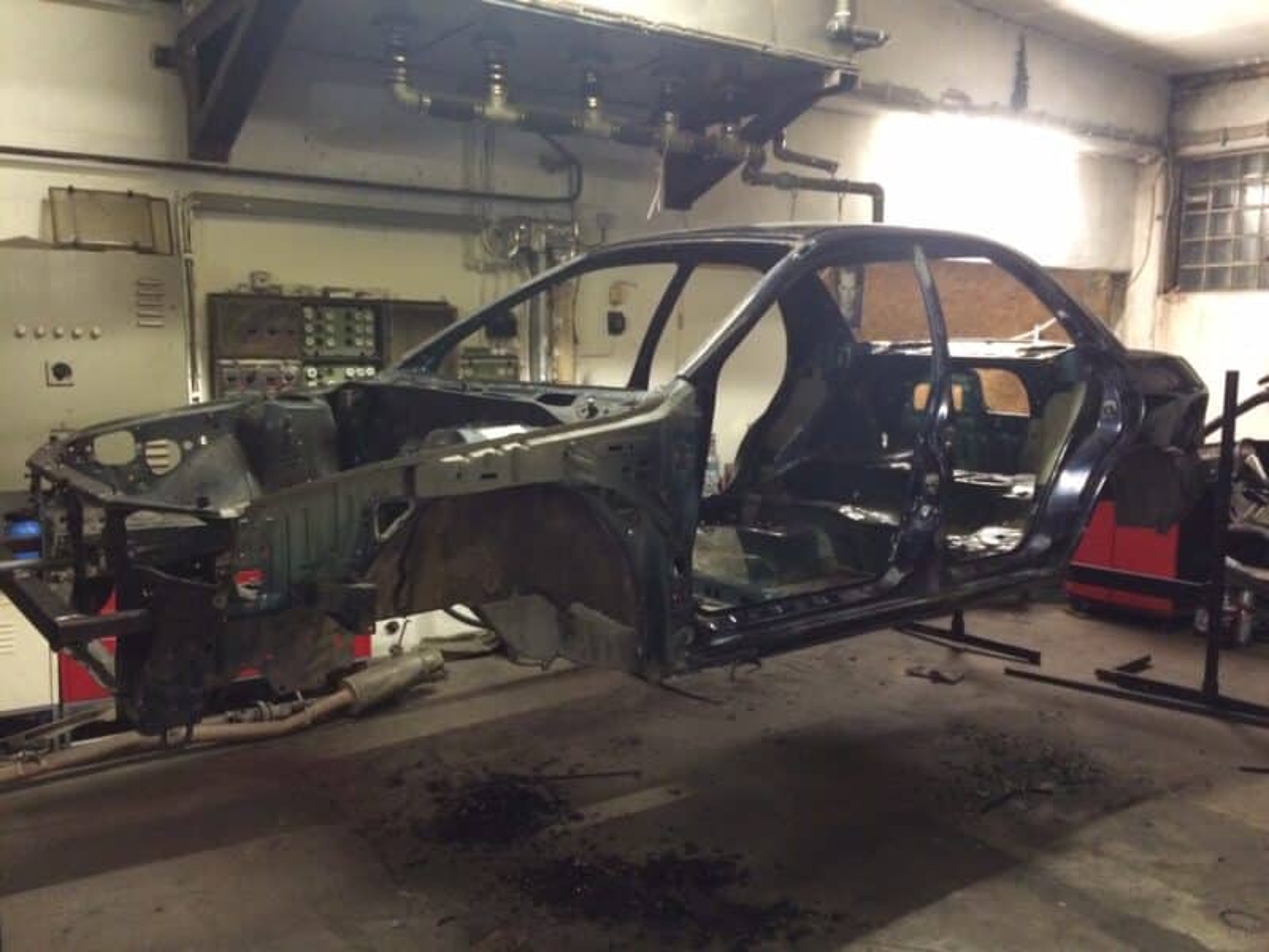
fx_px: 1063
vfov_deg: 48.2
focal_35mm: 29
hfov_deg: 61.7
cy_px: 476
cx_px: 634
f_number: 2.2
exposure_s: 1/17
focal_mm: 4.15
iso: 500
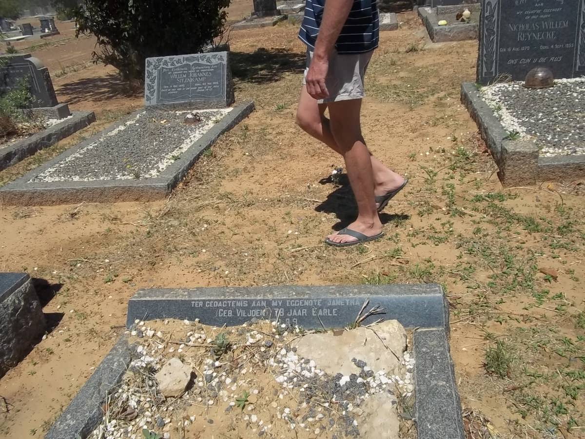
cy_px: 220
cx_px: 292
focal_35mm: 32
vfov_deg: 44.2
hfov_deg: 56.8
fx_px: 541
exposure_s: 1/800
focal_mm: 5.7
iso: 80
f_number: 5.5
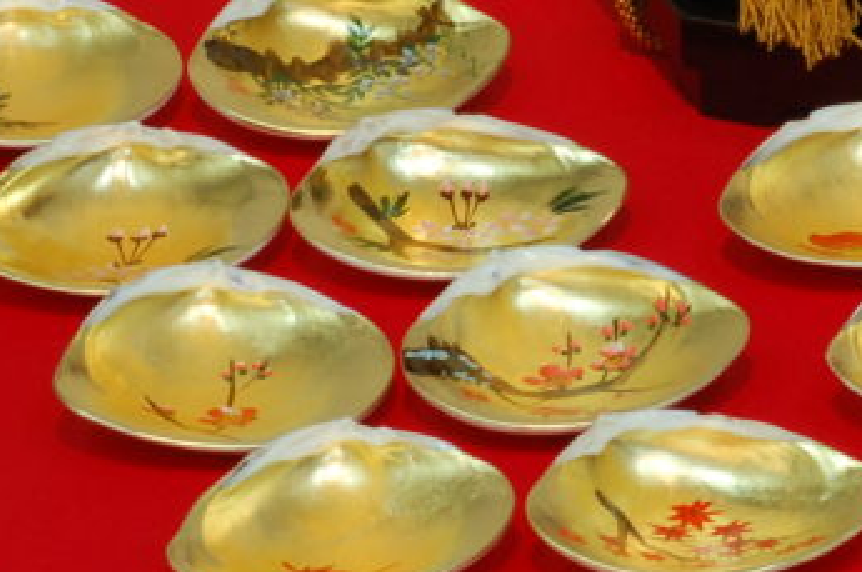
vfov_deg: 3.8
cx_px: 735
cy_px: 52
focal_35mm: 364
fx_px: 8703
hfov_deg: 5.7
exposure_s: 2.5
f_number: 25
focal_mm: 90
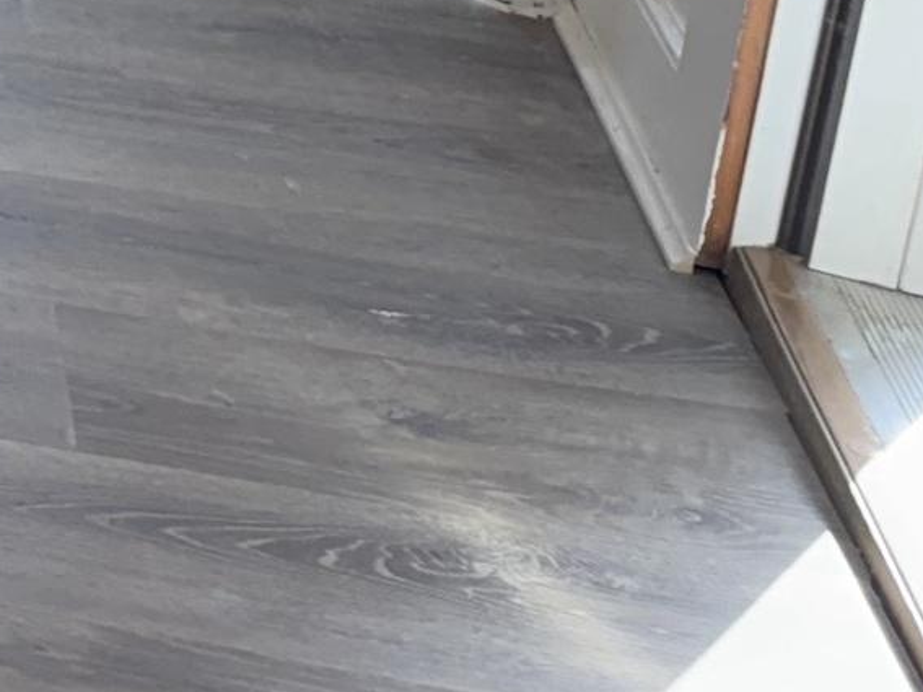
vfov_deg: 10.3
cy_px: -780
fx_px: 3466
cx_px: -1302
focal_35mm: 130
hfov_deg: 12.1
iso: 64
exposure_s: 1/142
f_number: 1.78
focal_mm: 6.76
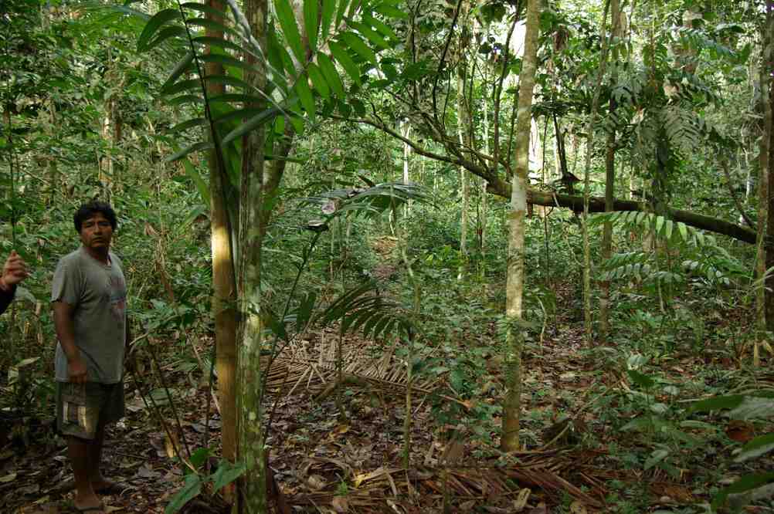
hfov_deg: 54.9
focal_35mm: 35
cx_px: 387
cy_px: 257
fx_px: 744
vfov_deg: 38.1
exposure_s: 1/30
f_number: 4
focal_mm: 23.1
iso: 800
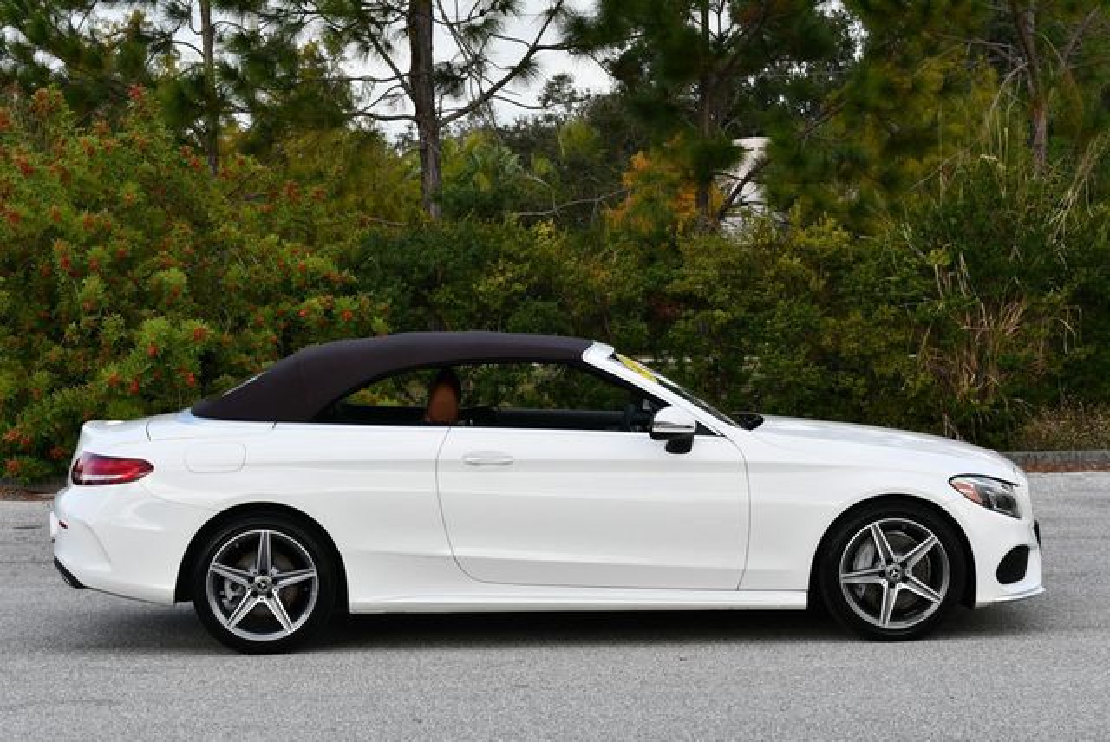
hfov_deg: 24.2
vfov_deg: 16.3
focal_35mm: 84
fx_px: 2592
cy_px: 371
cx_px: 555
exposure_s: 1/250
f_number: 8
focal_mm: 42
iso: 160
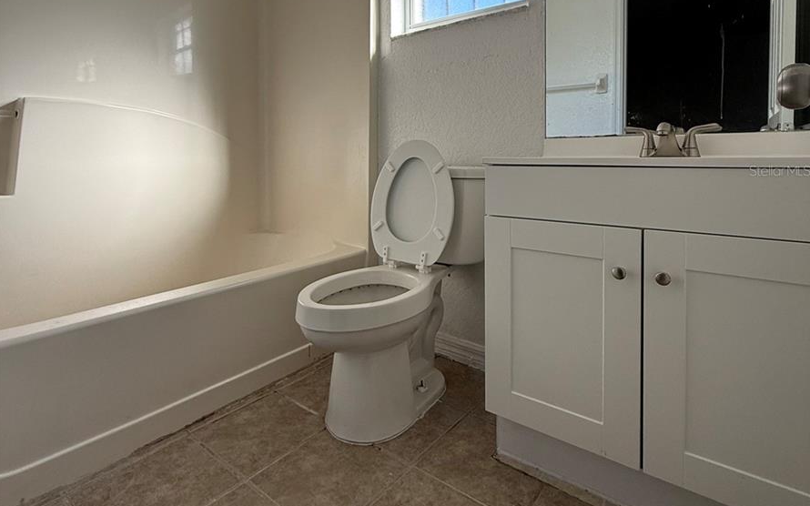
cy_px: 170
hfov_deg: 85.1
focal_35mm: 20
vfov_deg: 58.3
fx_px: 441
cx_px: 404
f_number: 2.2
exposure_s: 1/172
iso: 64
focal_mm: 2.22
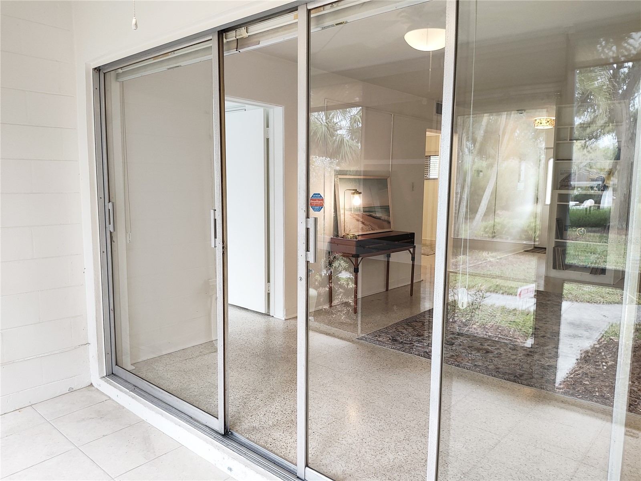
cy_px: 240
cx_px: 320
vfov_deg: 54.9
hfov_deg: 69.4
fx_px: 463
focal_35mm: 25
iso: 293
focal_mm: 4.15
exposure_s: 1/120
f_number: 1.5
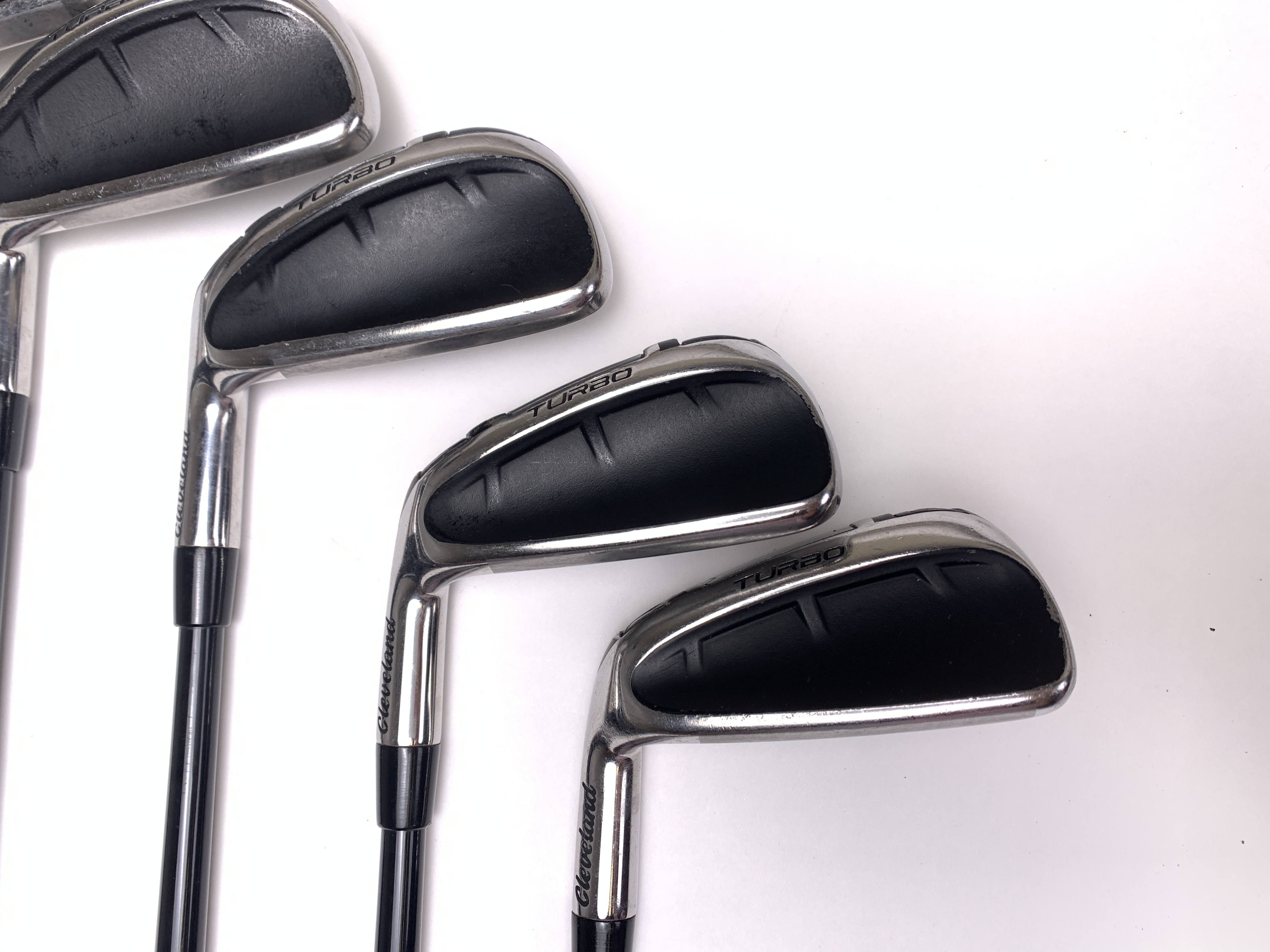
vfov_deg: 53.1
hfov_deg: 67.3
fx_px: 954
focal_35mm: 26
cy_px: 476
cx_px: 635
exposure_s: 1/248
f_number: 1.8
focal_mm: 4.25
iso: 25
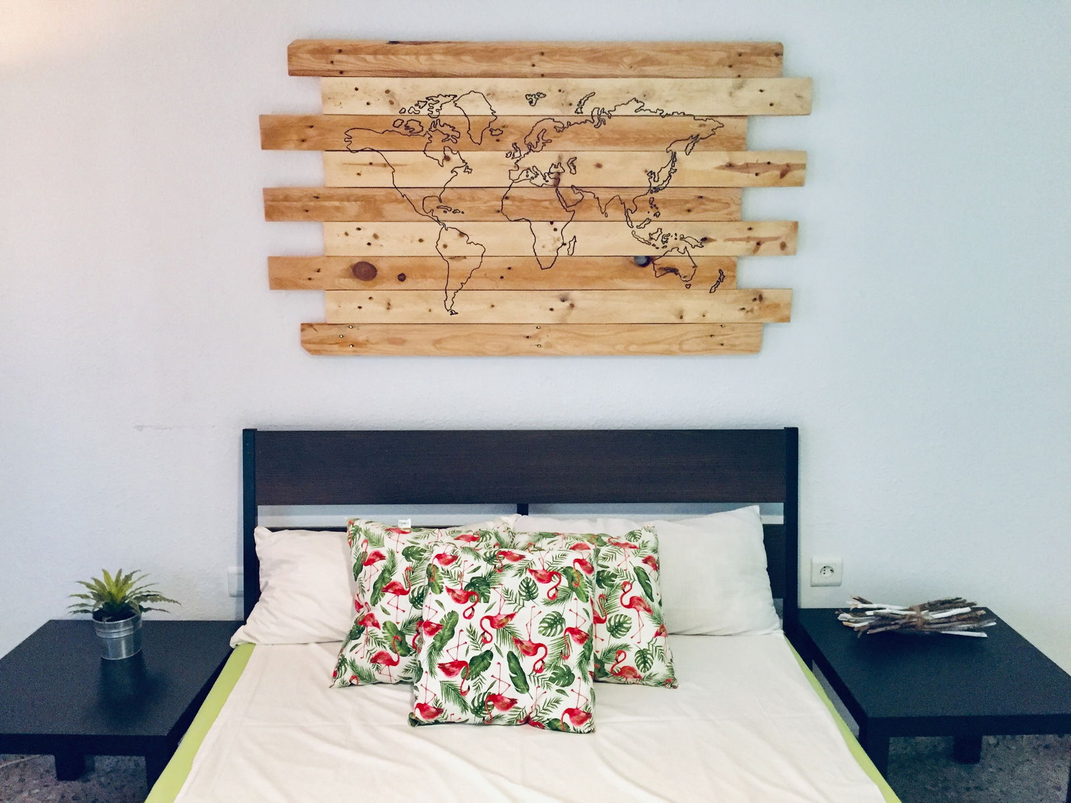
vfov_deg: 48.2
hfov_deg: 61.7
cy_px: 402
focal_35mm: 29
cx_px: 536
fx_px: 897
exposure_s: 1/30
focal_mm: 4.15
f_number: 2.2
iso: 200
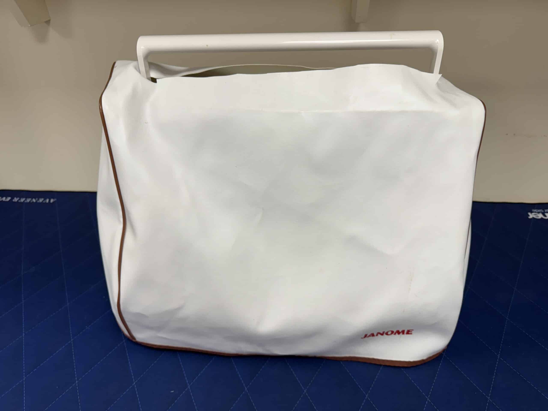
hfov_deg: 71.6
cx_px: 274
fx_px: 380
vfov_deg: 56.8
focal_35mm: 24
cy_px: 206
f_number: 1.78
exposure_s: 1/100
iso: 80
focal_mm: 6.76
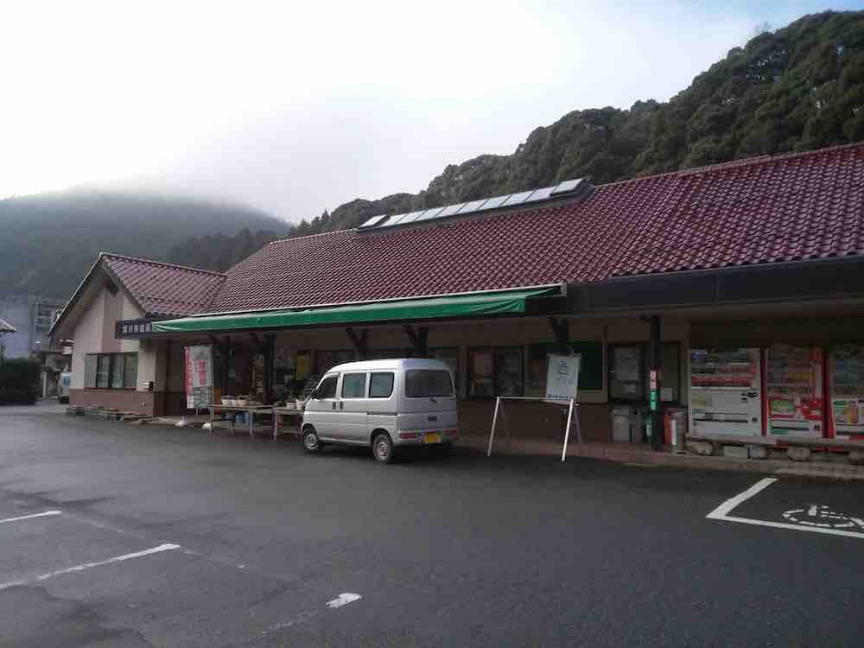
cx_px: 432
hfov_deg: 65.3
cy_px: 324
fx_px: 674
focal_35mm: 27
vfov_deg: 51.4
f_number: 2.4
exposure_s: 1/524
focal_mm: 2.87
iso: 40
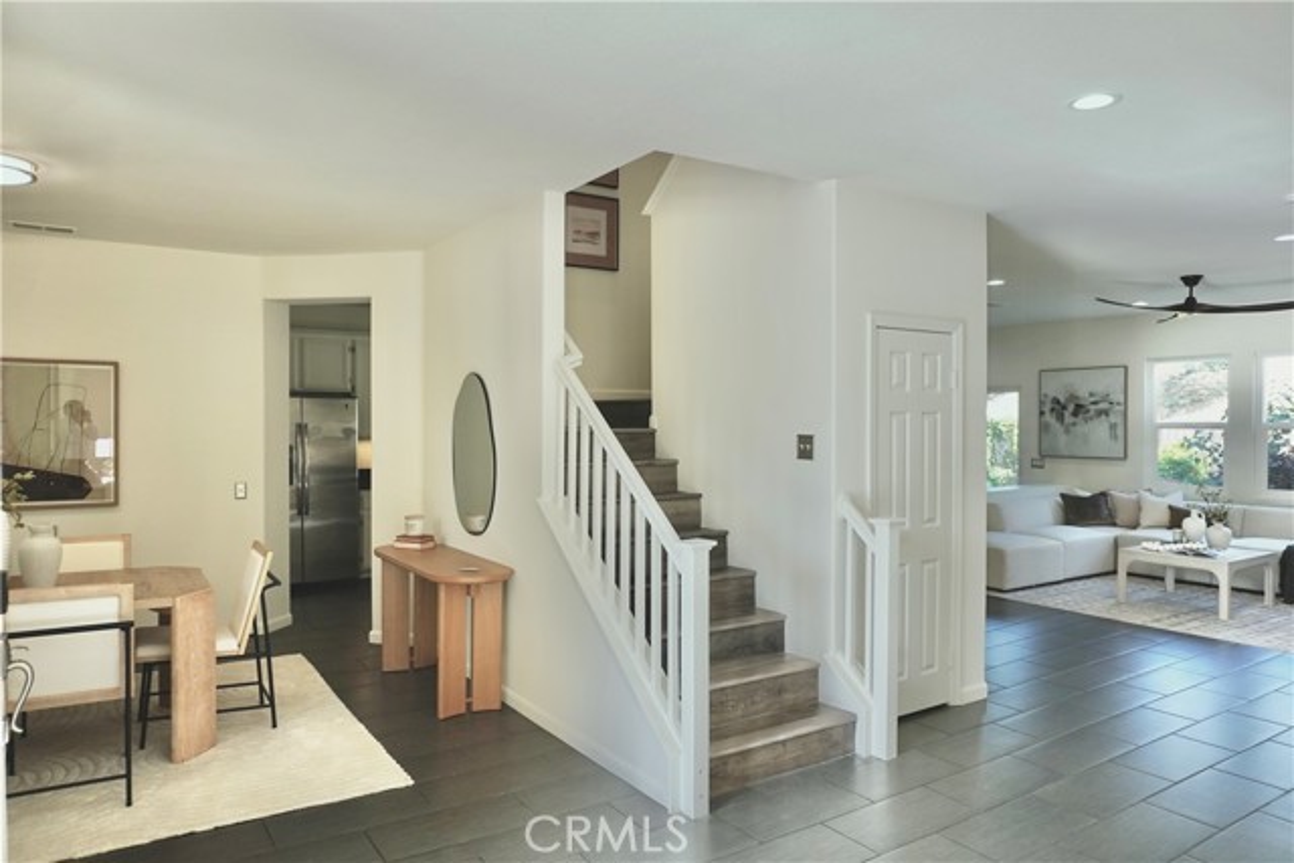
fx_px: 863
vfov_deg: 53.2
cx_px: 647
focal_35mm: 24
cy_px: 432
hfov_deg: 73.7
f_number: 4
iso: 250
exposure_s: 1/160
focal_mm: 16
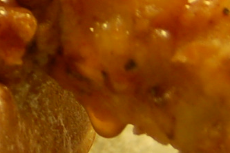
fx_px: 2724
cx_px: -450
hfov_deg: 4.6
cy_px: -129
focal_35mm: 427
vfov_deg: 3.2
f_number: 5.3
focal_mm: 42
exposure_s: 1/60
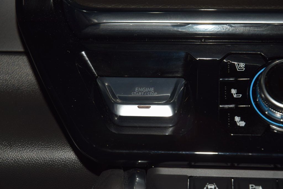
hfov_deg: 19.5
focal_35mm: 105
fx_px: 825
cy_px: 94
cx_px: 142
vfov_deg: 13.0
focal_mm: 70
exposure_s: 1/125
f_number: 8
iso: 100
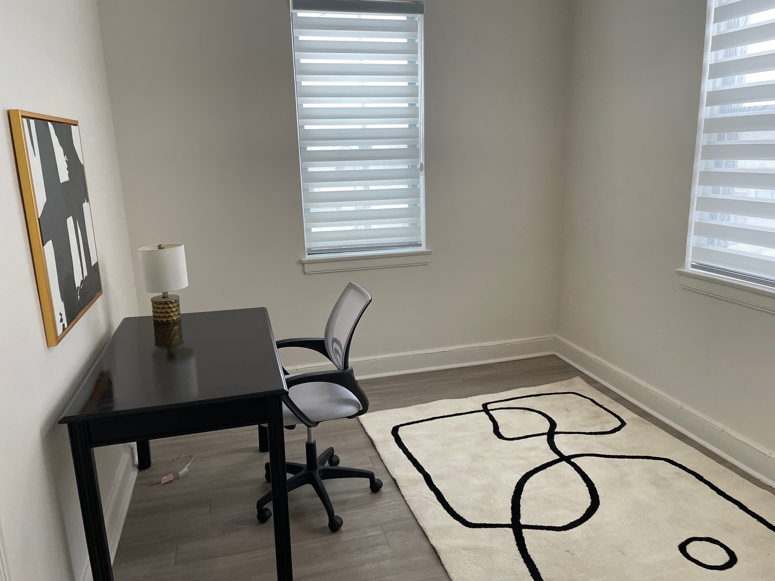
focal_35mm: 26
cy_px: 290
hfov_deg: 67.3
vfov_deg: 53.1
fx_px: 582
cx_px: 388
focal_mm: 4.2
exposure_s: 1/120
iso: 125
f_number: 1.6
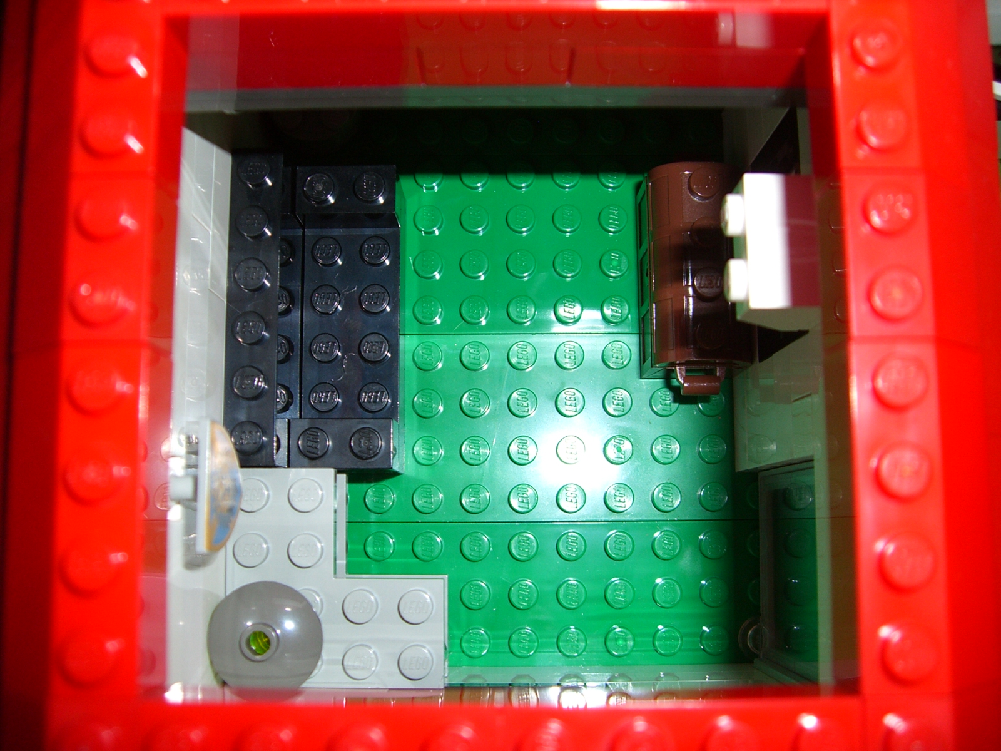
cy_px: 376
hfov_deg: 49.0
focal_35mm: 38
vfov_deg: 37.7
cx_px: 500
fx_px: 1099
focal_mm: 6.2
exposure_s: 1/60
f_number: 2.7
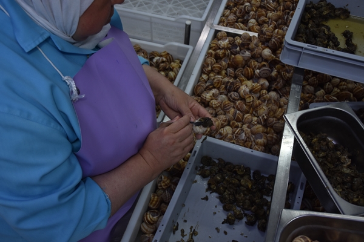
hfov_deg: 49.6
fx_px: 394
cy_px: 121
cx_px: 182
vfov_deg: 34.2
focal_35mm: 39
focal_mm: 26
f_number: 5.6
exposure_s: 1/125
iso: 400
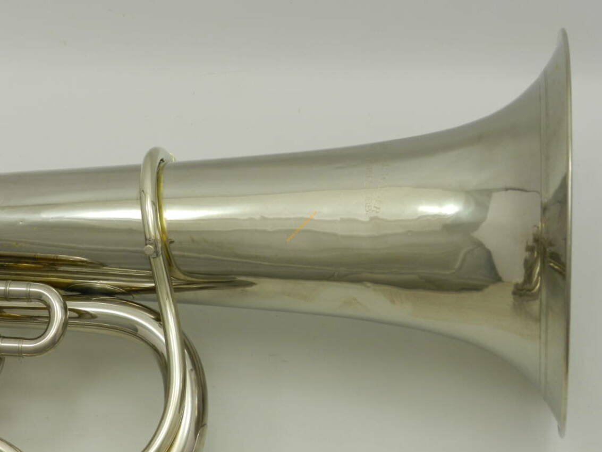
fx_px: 1322
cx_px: 301
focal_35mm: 76
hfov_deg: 25.7
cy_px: 226
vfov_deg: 19.4
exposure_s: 1/30
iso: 200
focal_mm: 13.5
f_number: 4.8
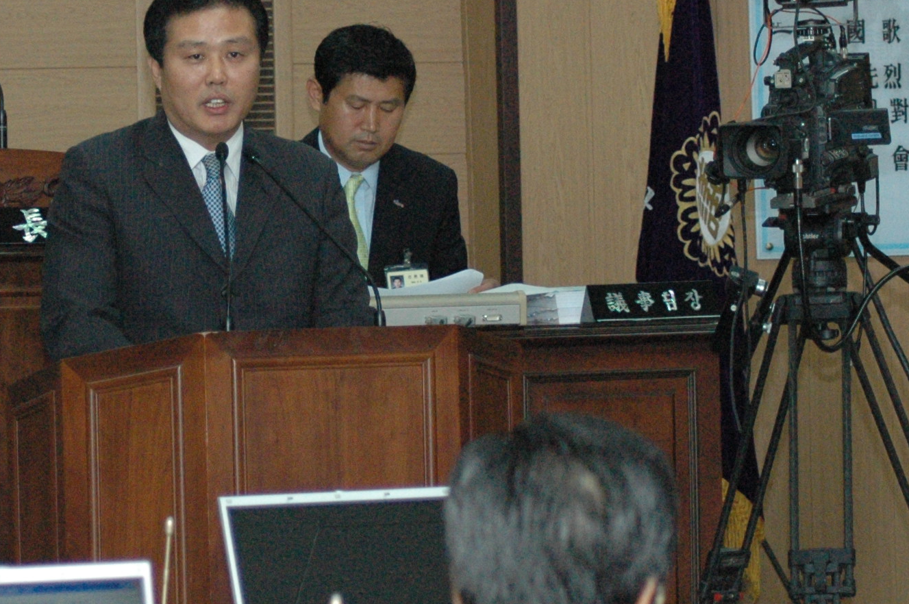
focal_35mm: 238
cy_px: 154
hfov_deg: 8.6
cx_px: 23
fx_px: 6003
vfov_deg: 5.8
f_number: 5
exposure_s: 1/250
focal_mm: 70
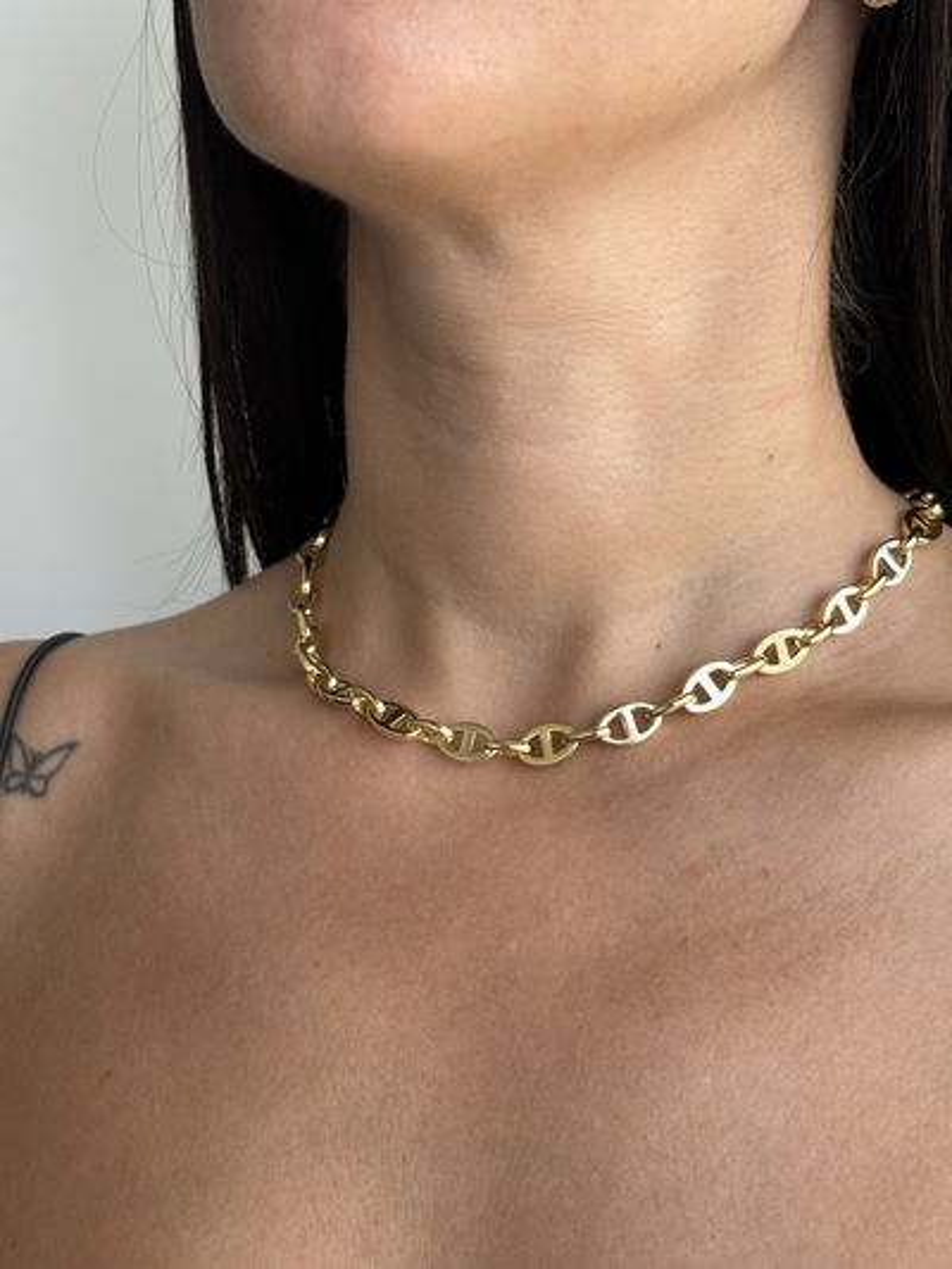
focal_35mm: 52
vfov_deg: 36.8
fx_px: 1906
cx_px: 476
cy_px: 634
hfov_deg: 28.0
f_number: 1.6
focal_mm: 5.96
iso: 32
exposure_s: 1/90
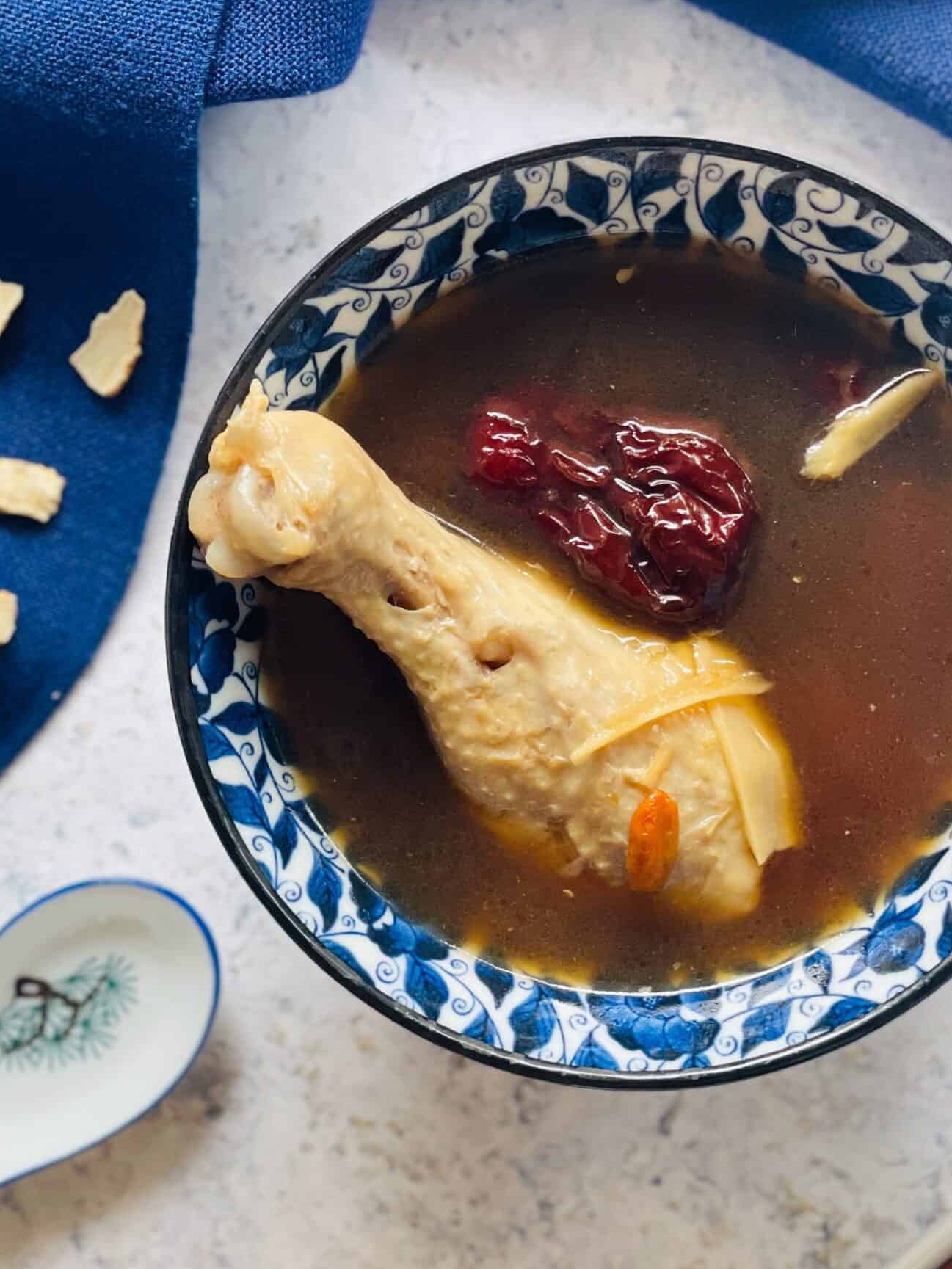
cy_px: 709
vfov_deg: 25.3
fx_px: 2823
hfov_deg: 19.1
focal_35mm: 77
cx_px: 457
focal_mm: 6
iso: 100
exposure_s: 1/122
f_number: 2
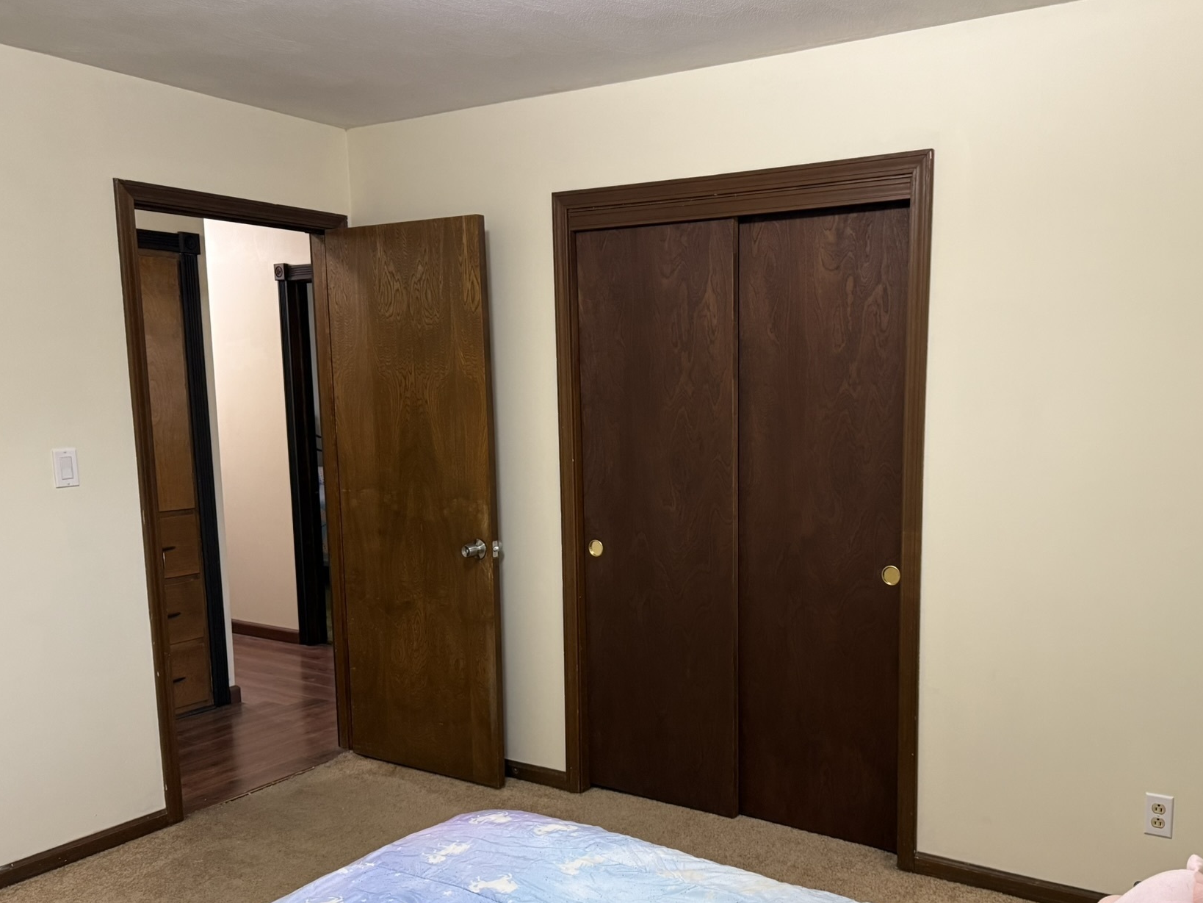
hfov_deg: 59.6
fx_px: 1043
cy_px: 534
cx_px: 708
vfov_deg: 46.6
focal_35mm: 30
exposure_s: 1/60
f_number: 1.78
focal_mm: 6.76
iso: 400
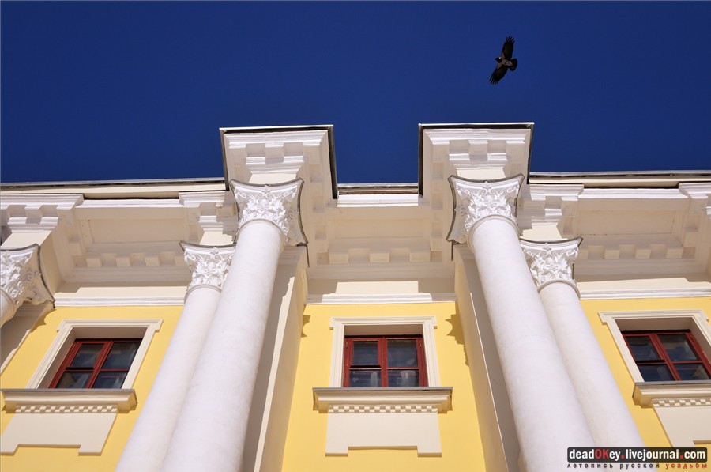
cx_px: 356
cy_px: 236
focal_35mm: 36
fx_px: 710
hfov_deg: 53.2
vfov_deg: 36.8
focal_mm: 24
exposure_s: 1/2000
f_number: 5
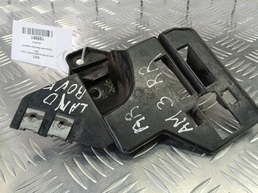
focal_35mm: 27
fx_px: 201
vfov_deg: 51.3
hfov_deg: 65.3
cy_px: 94
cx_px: 137
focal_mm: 4.11
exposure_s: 1/50
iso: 146
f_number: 1.6
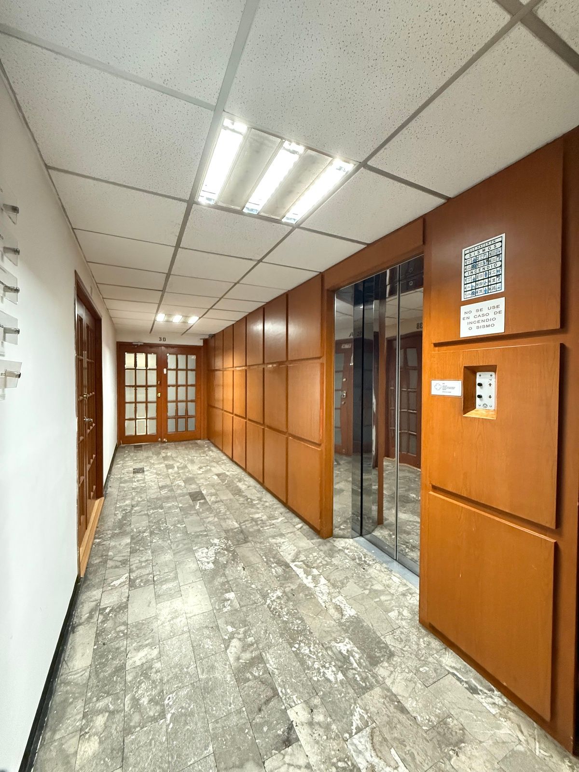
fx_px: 312
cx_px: 290
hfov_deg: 85.7
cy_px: 386
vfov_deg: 102.1
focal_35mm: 14
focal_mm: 2.22
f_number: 2.2
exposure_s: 1/60
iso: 1000
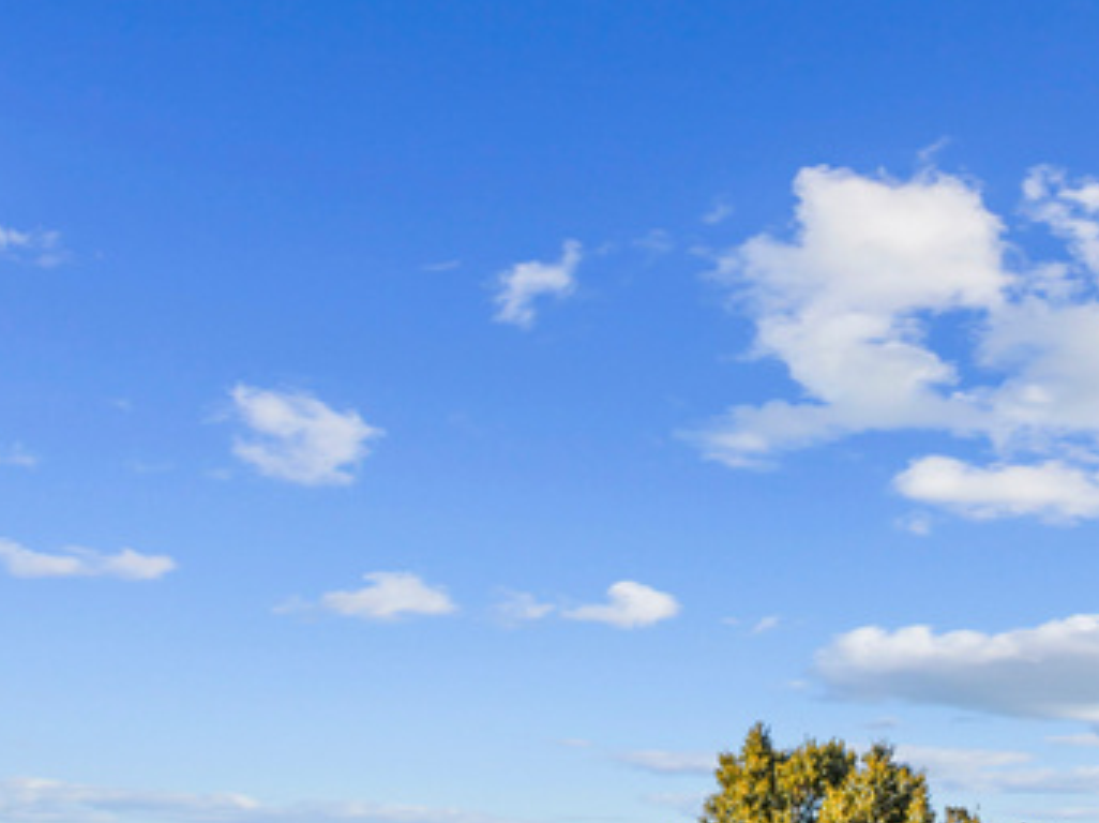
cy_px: 936
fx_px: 1555
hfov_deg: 37.2
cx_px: 916
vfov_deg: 26.9
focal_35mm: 49
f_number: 14
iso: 100
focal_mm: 17
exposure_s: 1/160
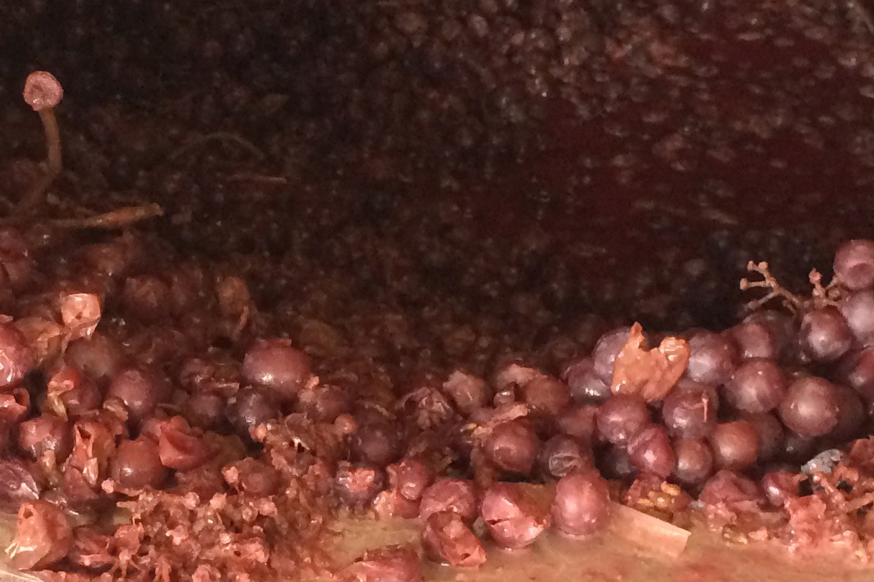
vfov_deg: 14.8
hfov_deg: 22.1
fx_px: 2233
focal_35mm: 92
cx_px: 399
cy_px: 367
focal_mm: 4.15
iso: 250
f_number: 2.2
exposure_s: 1/33
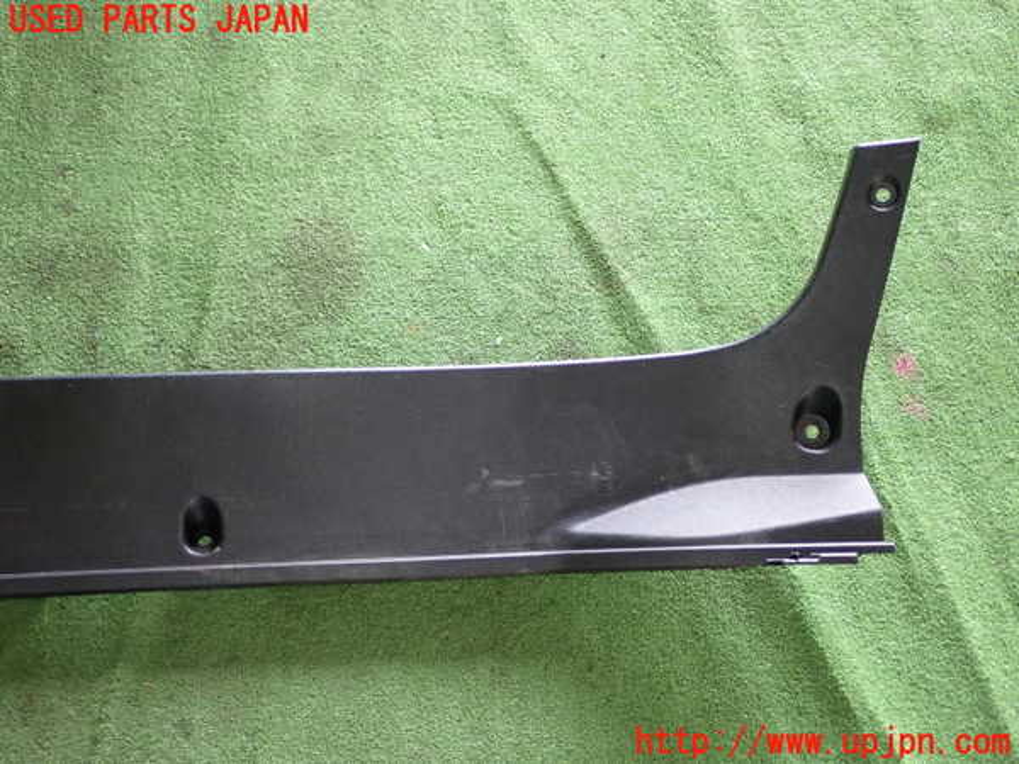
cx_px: 510
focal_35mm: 41
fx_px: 1207
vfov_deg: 35.1
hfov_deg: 45.8
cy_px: 382
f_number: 2.8
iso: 400
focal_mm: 7.31
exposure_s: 1/40
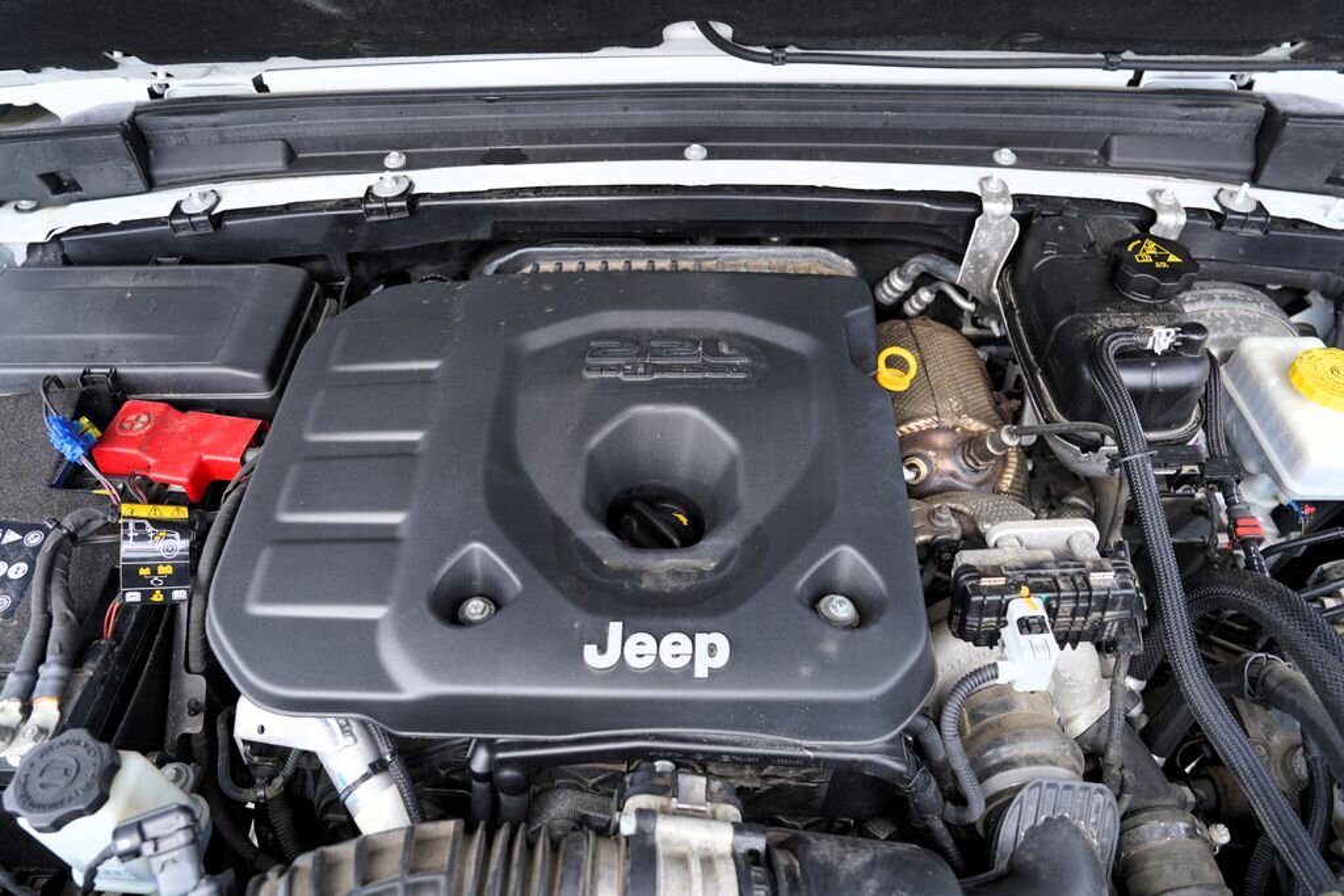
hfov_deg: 73.7
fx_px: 896
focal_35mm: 24
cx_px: 672
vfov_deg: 53.1
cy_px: 448
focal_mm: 24
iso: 100
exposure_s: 1/100
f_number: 5
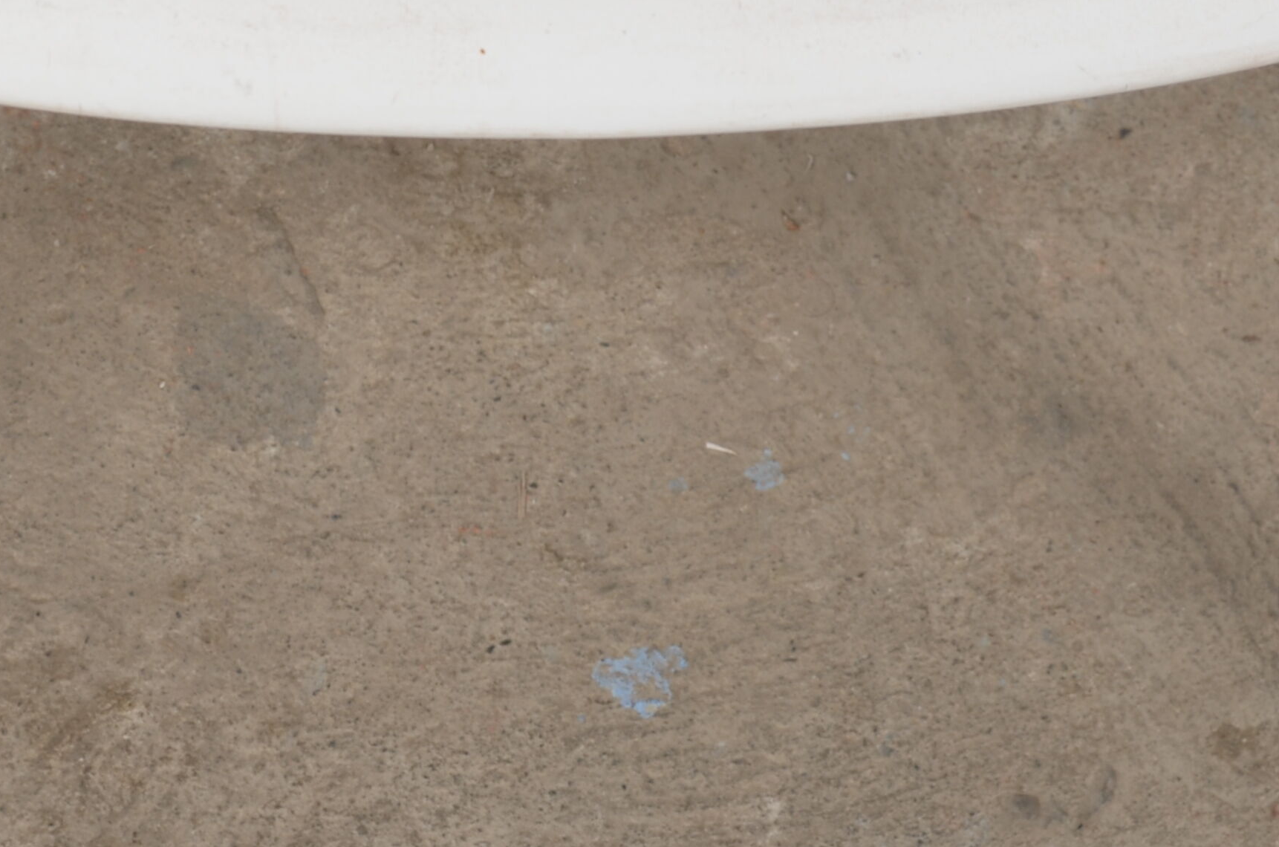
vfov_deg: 8.4
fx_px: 5707
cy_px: -25
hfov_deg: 12.8
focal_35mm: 161
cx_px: 464
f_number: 11
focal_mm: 50
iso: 100
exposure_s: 1/125
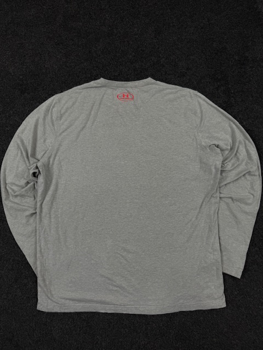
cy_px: 175
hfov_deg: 56.8
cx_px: 132
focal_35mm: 24
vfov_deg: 71.6
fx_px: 243
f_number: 1.78
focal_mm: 6.76
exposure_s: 1/121
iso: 50
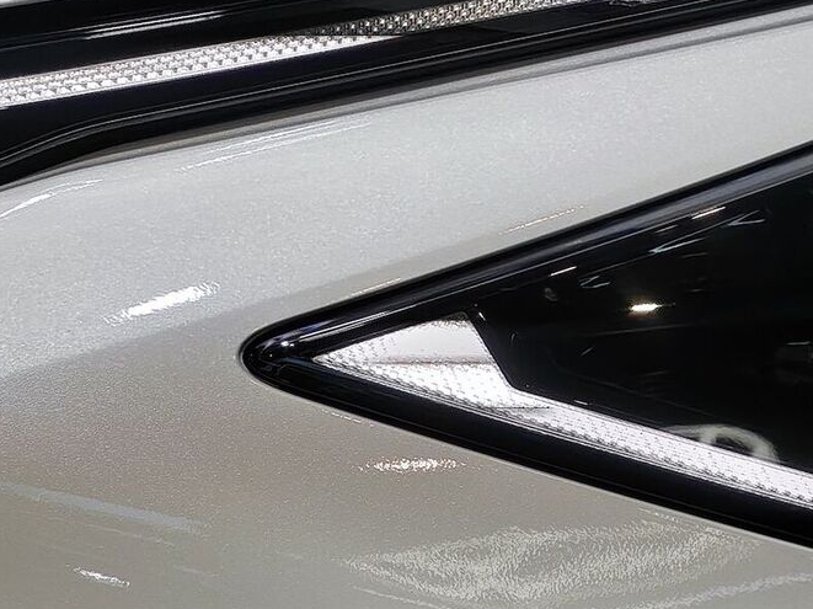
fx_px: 5117
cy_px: 71
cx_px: 498
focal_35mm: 218
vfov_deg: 6.8
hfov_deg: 9.1
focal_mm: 12.28
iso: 50
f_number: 1.8
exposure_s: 1/339
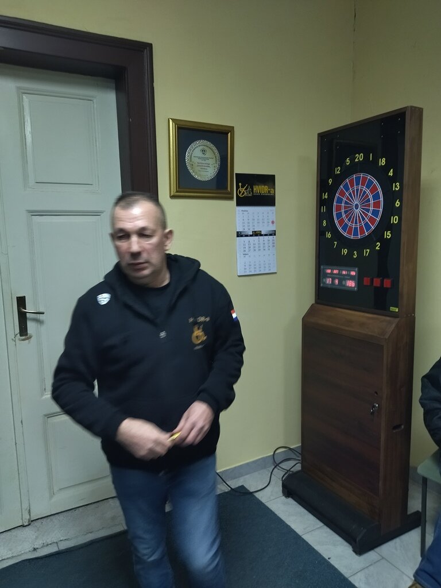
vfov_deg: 65.3
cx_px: 220
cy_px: 294
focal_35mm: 27
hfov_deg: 51.4
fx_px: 459
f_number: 1.79
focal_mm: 4.74
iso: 322
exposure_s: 1/25
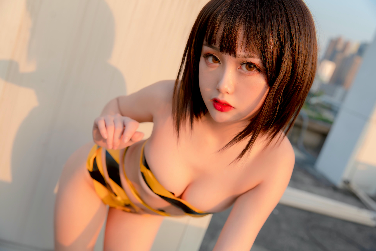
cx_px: 188
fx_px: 407
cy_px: 126
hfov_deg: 49.5
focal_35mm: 39
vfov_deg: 34.2
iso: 100
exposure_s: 1/160
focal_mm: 39
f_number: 4.5
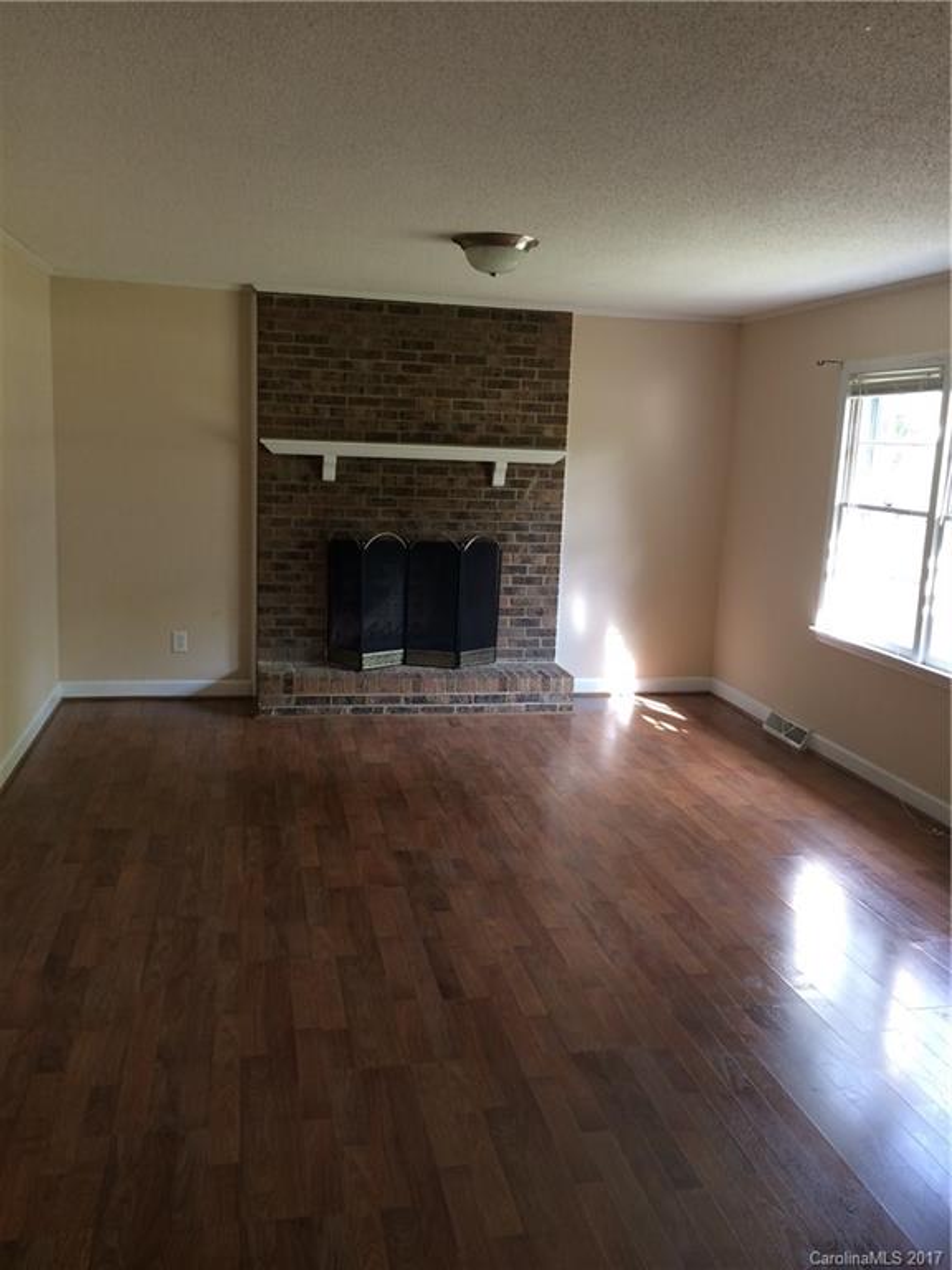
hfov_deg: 48.2
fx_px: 1063
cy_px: 635
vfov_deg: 61.7
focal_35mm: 29
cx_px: 476
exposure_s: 1/30
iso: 50
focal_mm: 4.15
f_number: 2.2
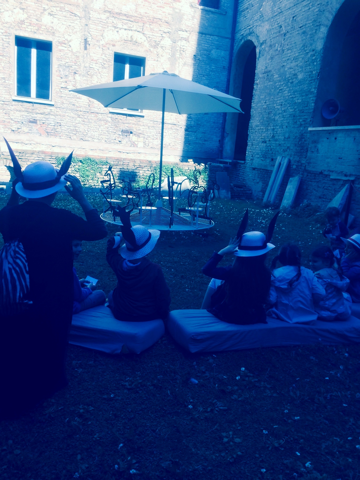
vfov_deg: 60.0
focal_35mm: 30
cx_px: 180
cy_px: 240
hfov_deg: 46.8
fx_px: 416
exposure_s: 1/662
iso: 32
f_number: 2.2
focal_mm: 4.12
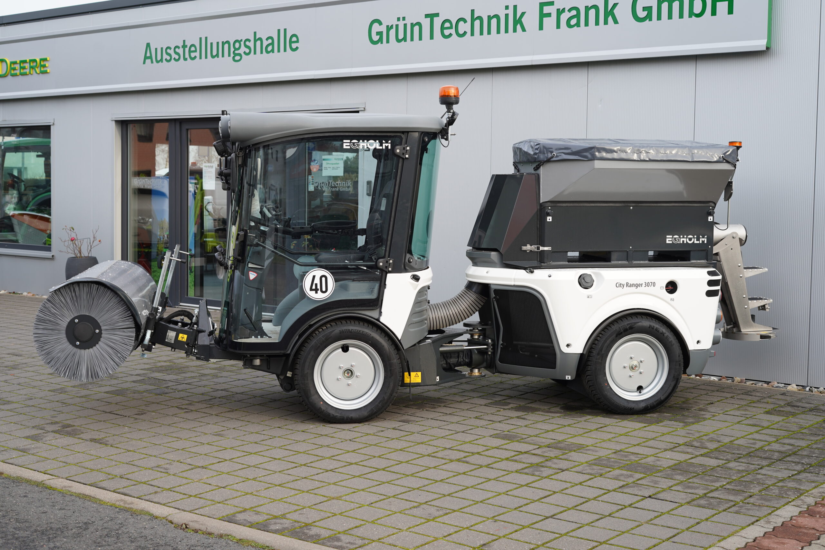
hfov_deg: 39.6
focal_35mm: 50
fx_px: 1146
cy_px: 275
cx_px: 412
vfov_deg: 27.0
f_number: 5.6
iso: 100
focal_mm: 50
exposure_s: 1/60
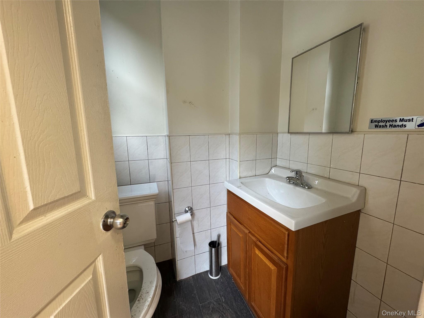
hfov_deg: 102.1
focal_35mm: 14
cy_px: 159
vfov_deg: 85.7
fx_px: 171
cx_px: 212
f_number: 2.2
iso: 250
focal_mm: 2.22
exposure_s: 1/120
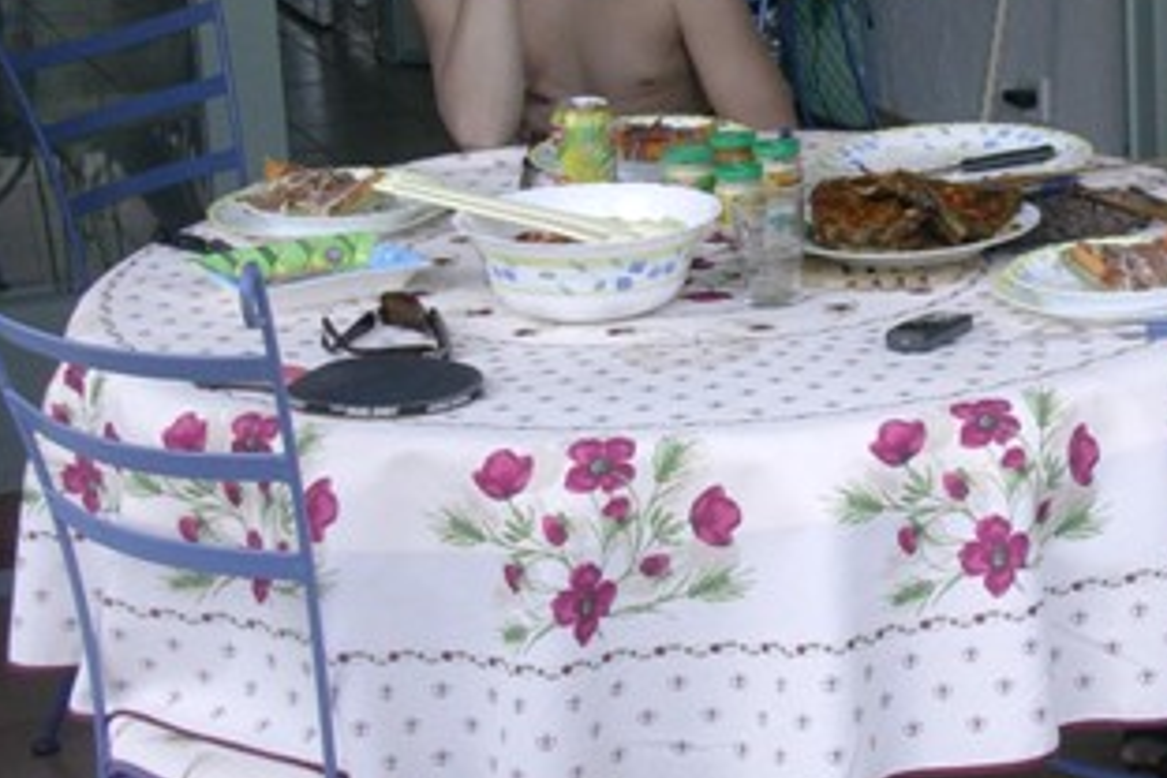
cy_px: 243
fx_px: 3112
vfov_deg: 14.2
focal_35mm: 96
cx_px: 1044
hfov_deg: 20.8
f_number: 2.9
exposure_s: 1/71.8
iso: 70
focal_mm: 6.7
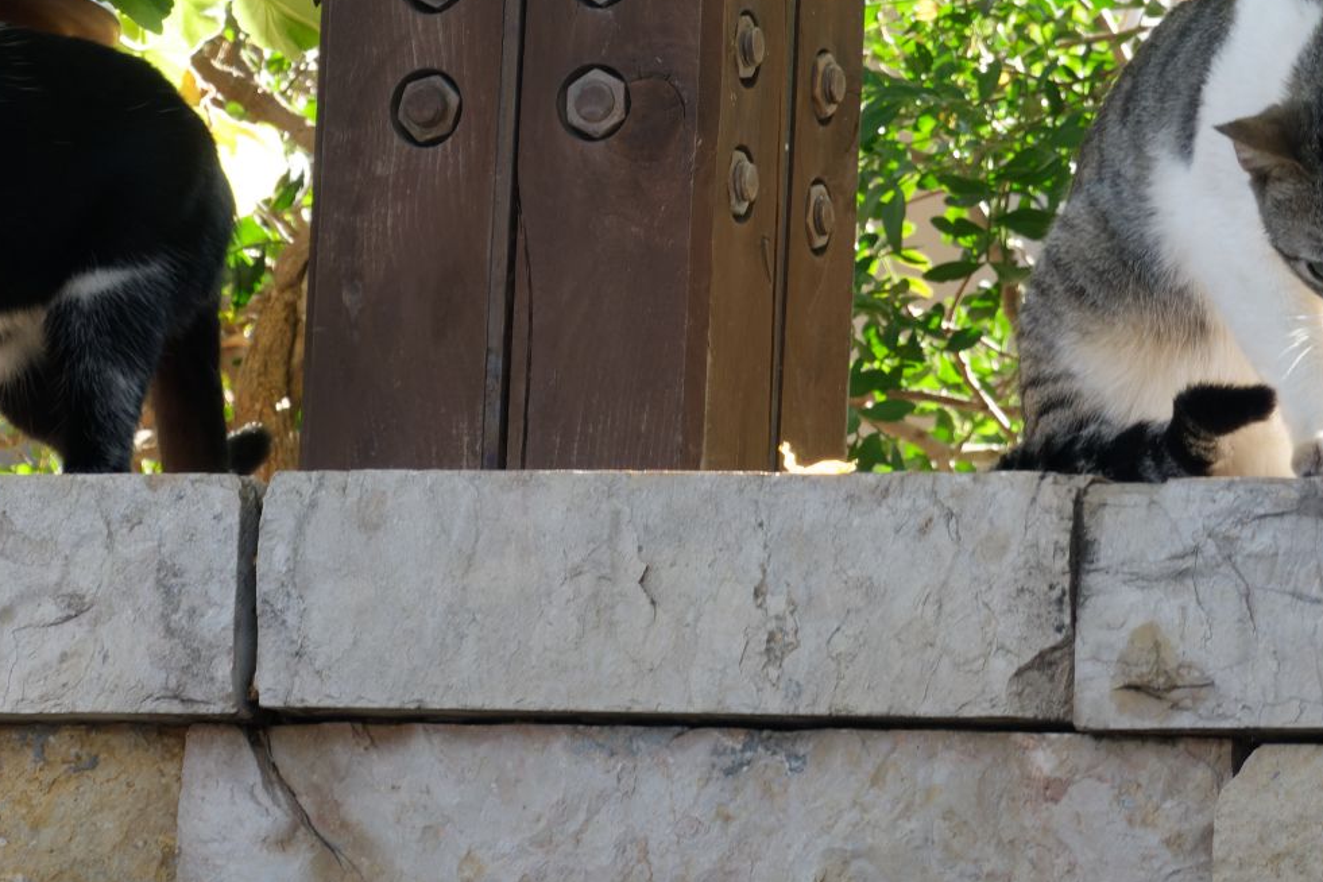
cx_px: 437
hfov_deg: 6.2
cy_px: 102
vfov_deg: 4.1
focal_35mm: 332
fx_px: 12200
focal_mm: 57.8
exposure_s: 1/160
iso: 320
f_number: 4.5
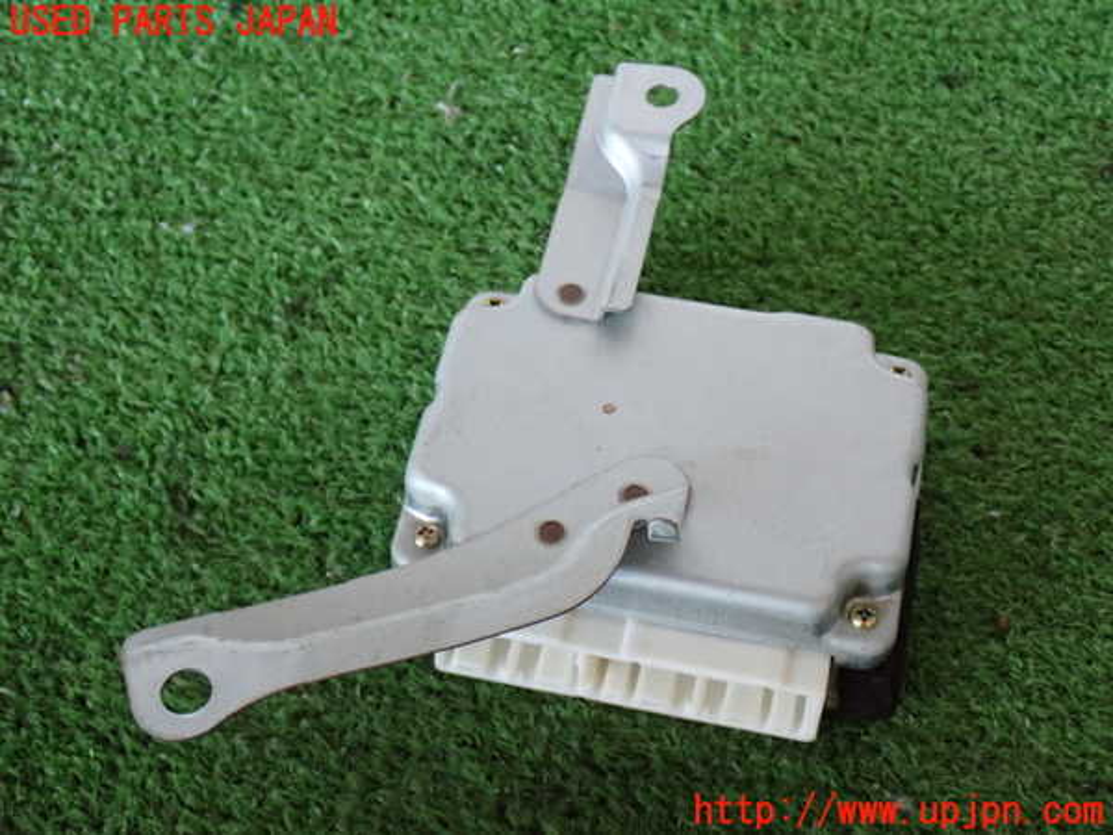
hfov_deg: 31.2
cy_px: 418
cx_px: 556
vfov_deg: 23.7
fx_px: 1993
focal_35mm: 62
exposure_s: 1/50
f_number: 3.6
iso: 800
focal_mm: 11.09
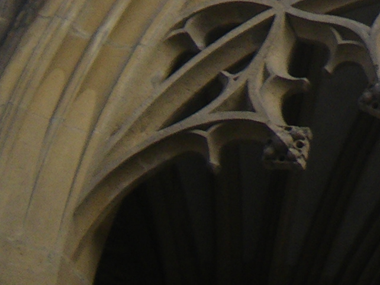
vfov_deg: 8.6
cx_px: 812
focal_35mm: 159
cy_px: -354
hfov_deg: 11.0
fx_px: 1746
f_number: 3.5
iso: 50
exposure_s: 1/200
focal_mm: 5
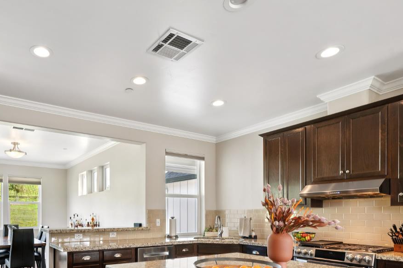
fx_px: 268
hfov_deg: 71.6
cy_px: 214
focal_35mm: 24
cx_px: 135
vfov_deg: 49.9
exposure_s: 1/25
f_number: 8
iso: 200
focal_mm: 14
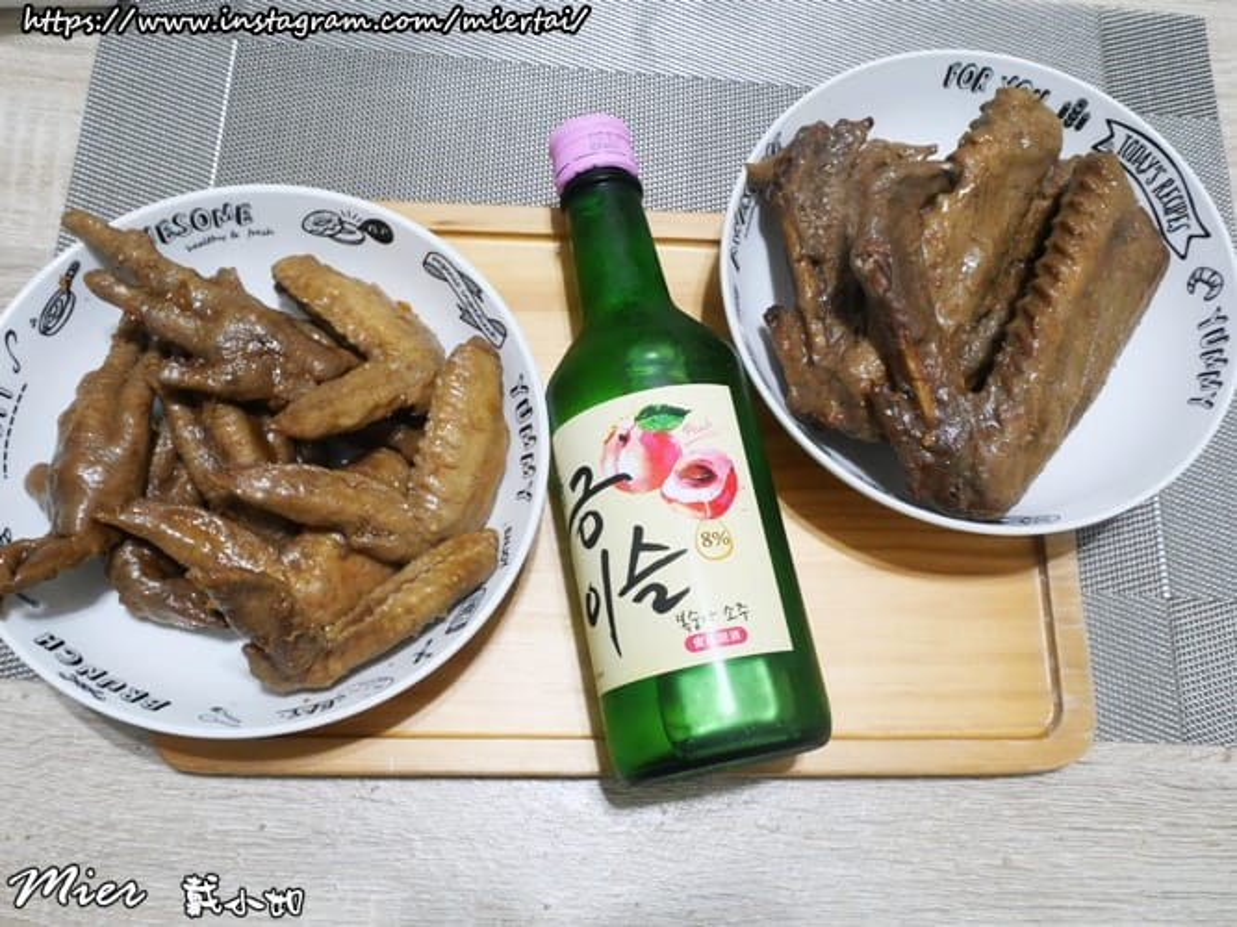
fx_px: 1143
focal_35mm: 32
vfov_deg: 44.1
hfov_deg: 56.8
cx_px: 618
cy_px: 464
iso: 3200
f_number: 10
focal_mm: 16
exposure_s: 1/25
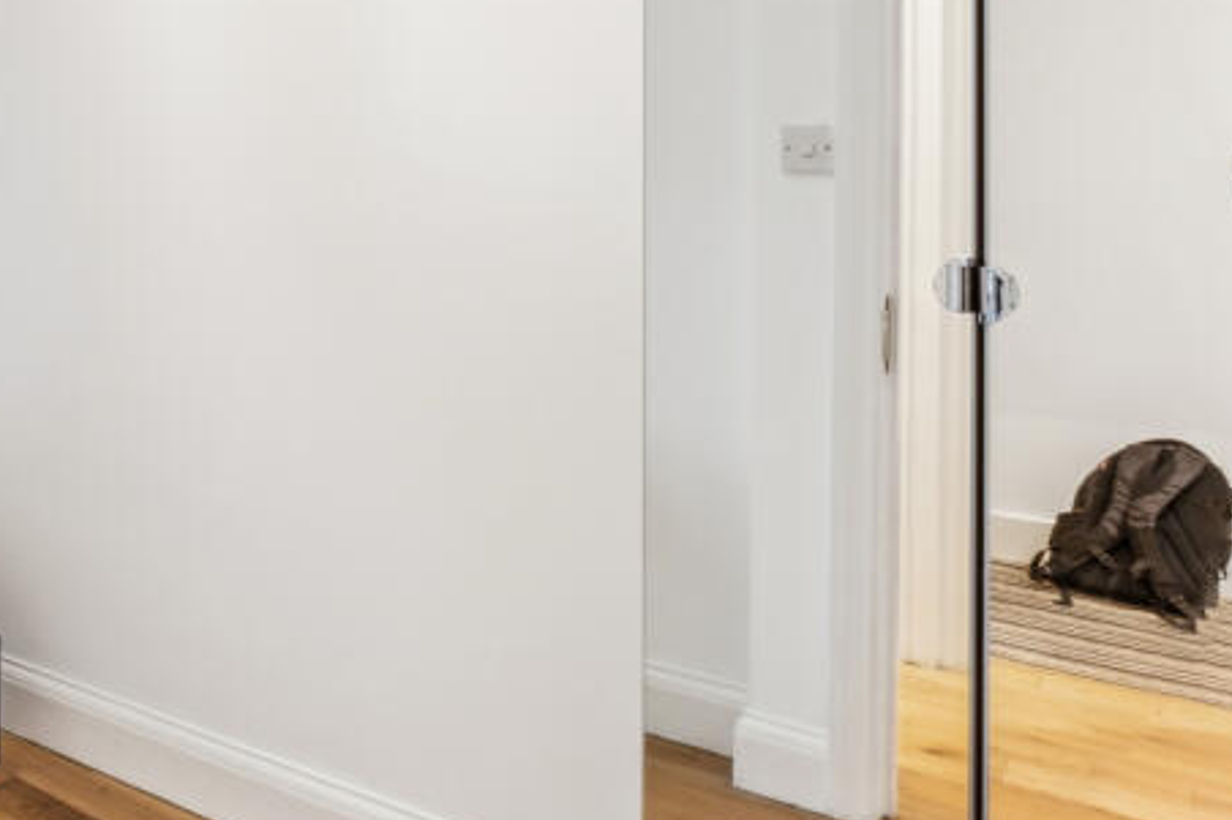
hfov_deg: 43.9
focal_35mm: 34
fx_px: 1163
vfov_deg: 37.8
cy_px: 195
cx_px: -104
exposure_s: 1/5
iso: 400
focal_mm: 10
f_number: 11
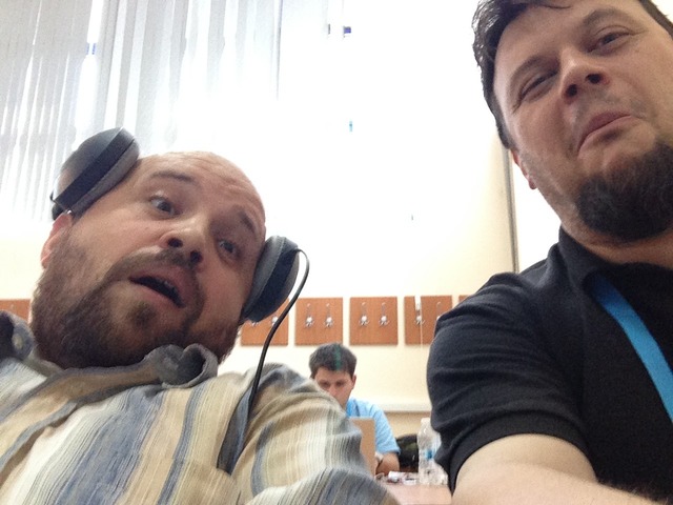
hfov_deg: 52.6
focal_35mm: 35
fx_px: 680
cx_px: 336
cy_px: 252
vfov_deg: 40.7
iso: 160
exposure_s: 1/30
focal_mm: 2.18
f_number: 2.4
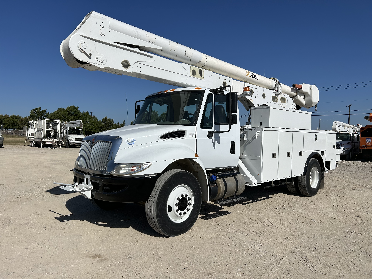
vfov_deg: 53.1
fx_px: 279
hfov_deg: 67.3
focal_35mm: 26
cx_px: 186
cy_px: 140
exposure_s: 1/14286
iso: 50
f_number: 1.5
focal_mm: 5.7
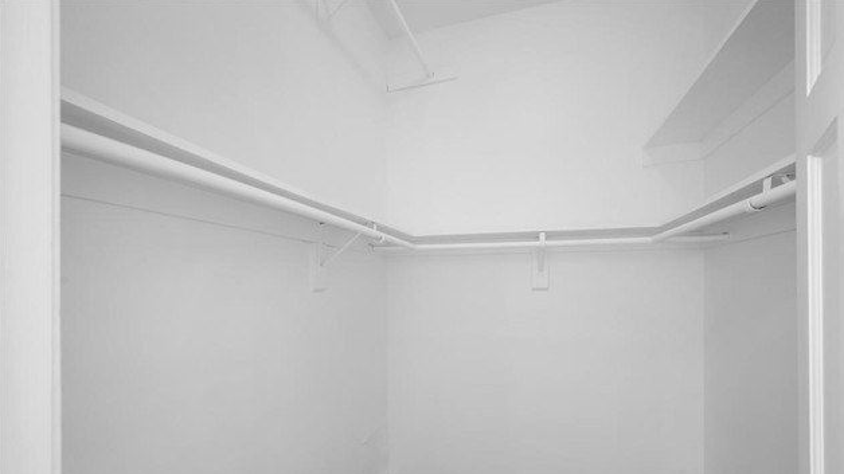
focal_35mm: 16
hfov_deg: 99.4
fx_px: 358
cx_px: 429
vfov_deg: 66.4
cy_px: 283
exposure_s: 2
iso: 125
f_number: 8
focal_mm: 15
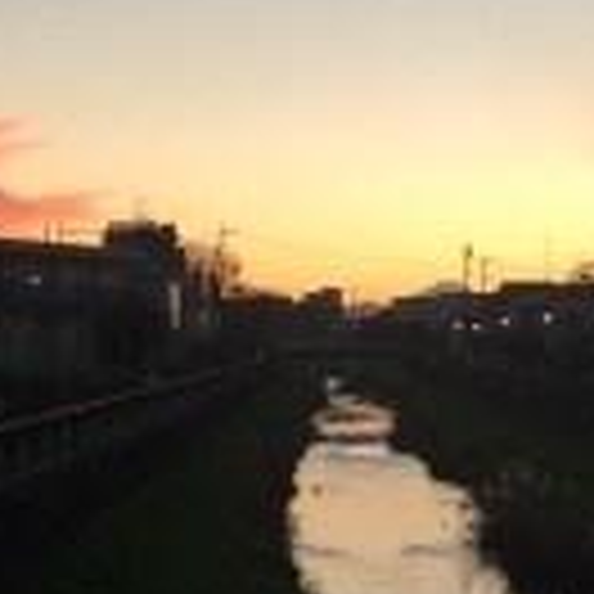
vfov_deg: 17.9
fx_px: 1883
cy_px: 236
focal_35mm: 97
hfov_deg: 17.8
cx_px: 446
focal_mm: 4.15
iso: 32
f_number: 2.2
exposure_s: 1/120
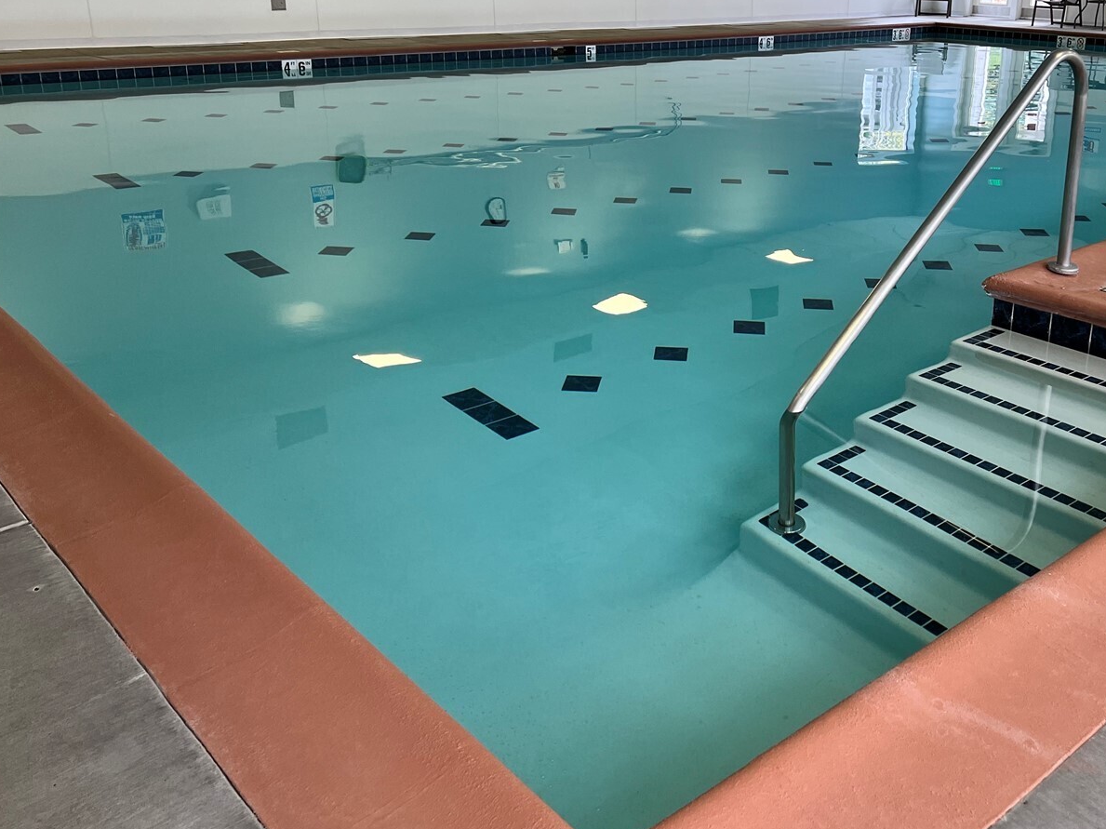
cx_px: 702
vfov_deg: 40.3
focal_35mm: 35
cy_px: 292
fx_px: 1118
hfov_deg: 52.0
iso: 125
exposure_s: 1/120
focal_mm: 5.7
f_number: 1.5
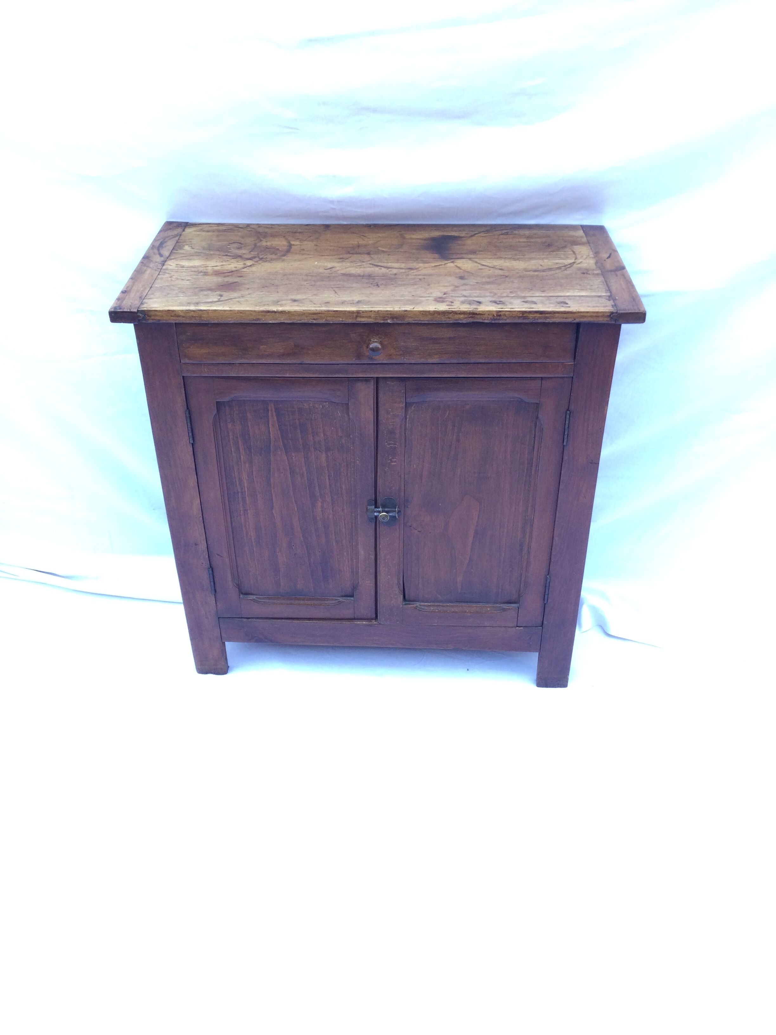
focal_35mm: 31
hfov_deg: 45.4
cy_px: 518
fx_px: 927
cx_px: 388
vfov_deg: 58.4
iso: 40
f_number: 2.4
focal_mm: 3.3
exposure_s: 1/100
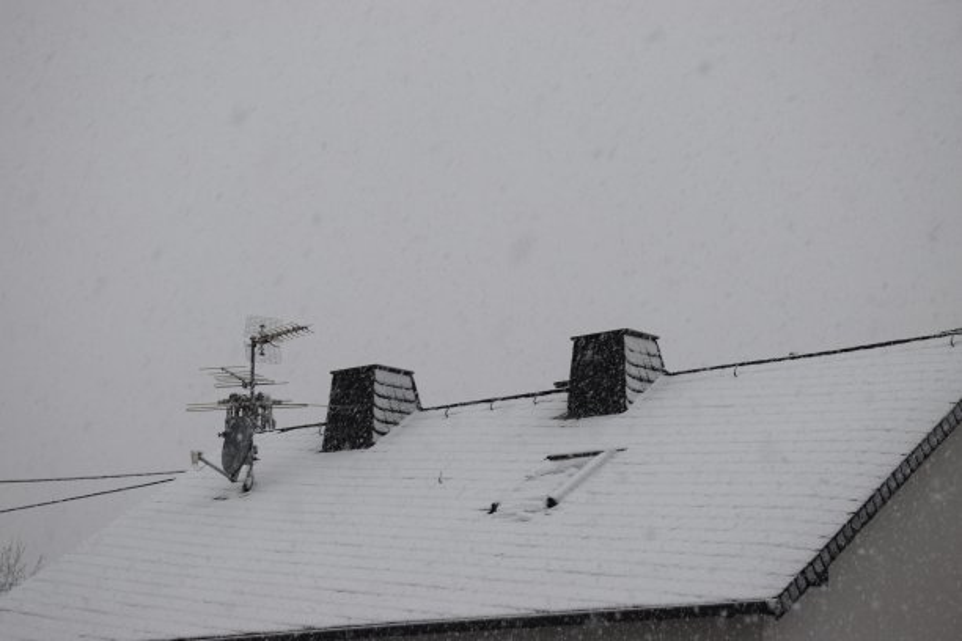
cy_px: 320
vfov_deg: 16.6
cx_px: 481
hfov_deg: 24.6
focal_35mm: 82
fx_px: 2204
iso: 400
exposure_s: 1/200
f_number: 7.1
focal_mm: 55
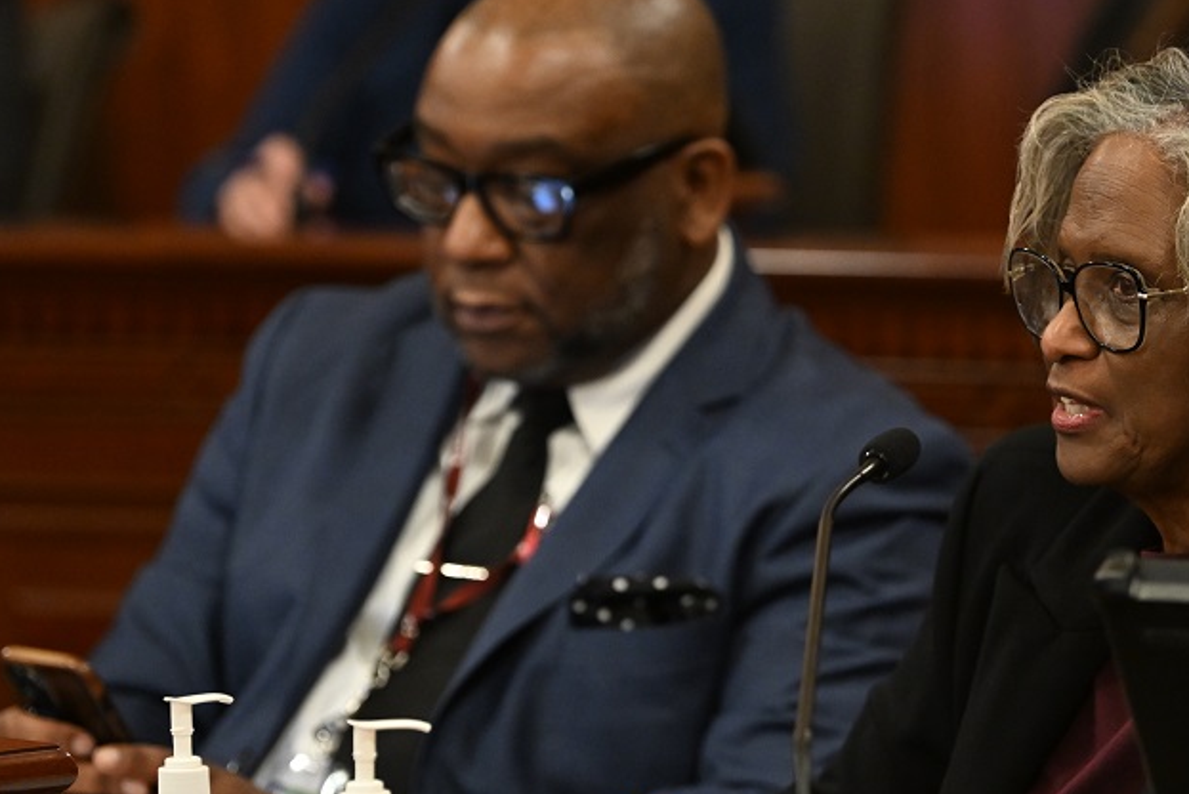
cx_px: 758
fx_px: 10177
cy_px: 416
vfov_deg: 4.5
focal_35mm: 308
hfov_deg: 6.7
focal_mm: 160
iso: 3200
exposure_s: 1/160
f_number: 2.8
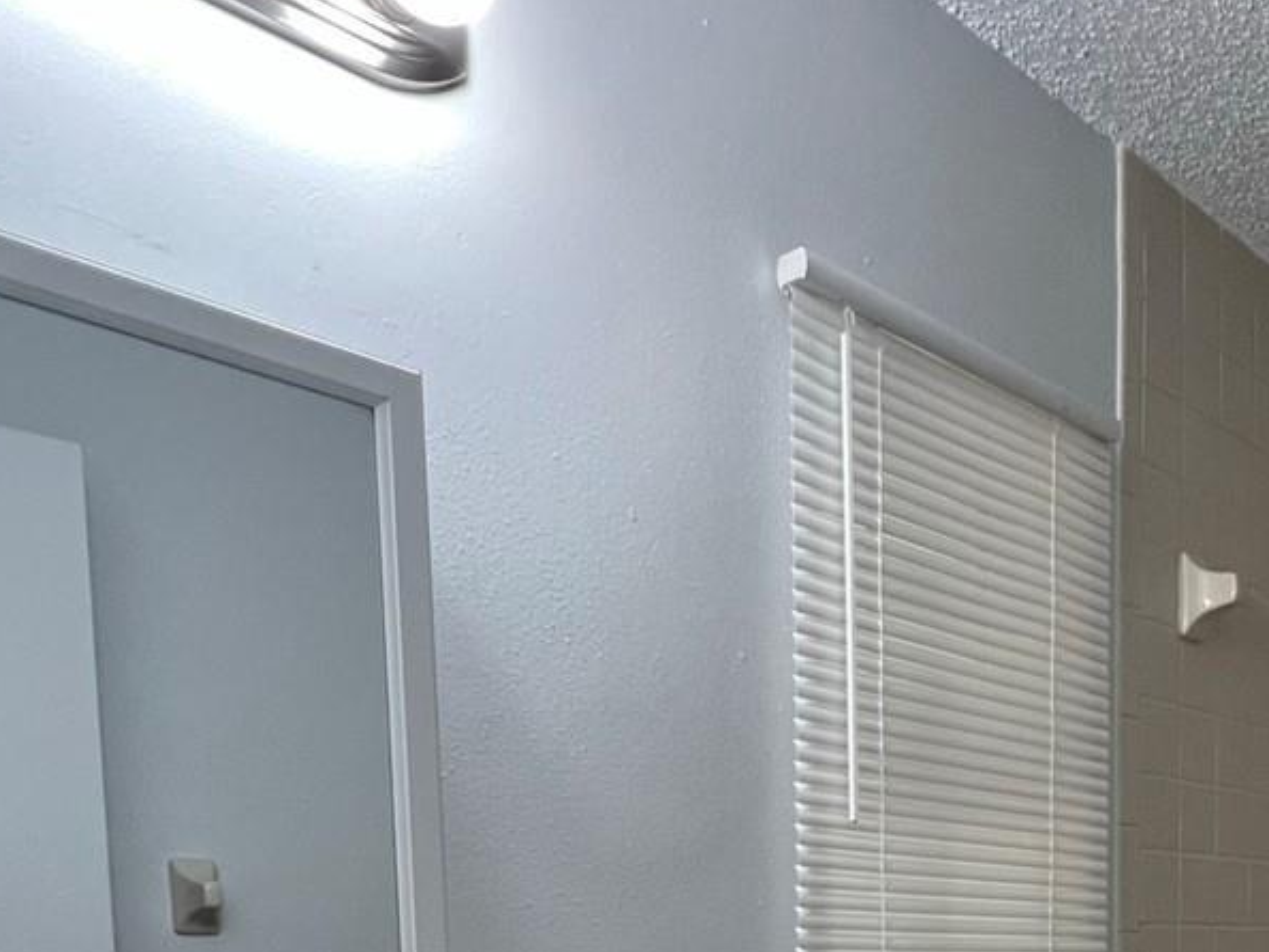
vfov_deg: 34.3
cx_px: 1032
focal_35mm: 35
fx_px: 1284
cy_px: 1086
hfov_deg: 49.3
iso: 160
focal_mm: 1.57
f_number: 1.8
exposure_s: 1/120
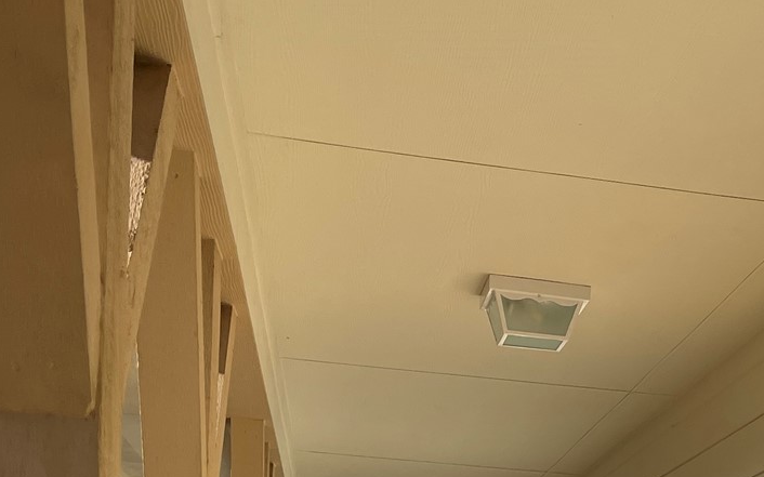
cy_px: 655
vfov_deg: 15.4
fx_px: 1665
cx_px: 842
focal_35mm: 80
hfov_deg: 24.1
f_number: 1.6
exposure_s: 1/5128
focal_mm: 5.1
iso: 50
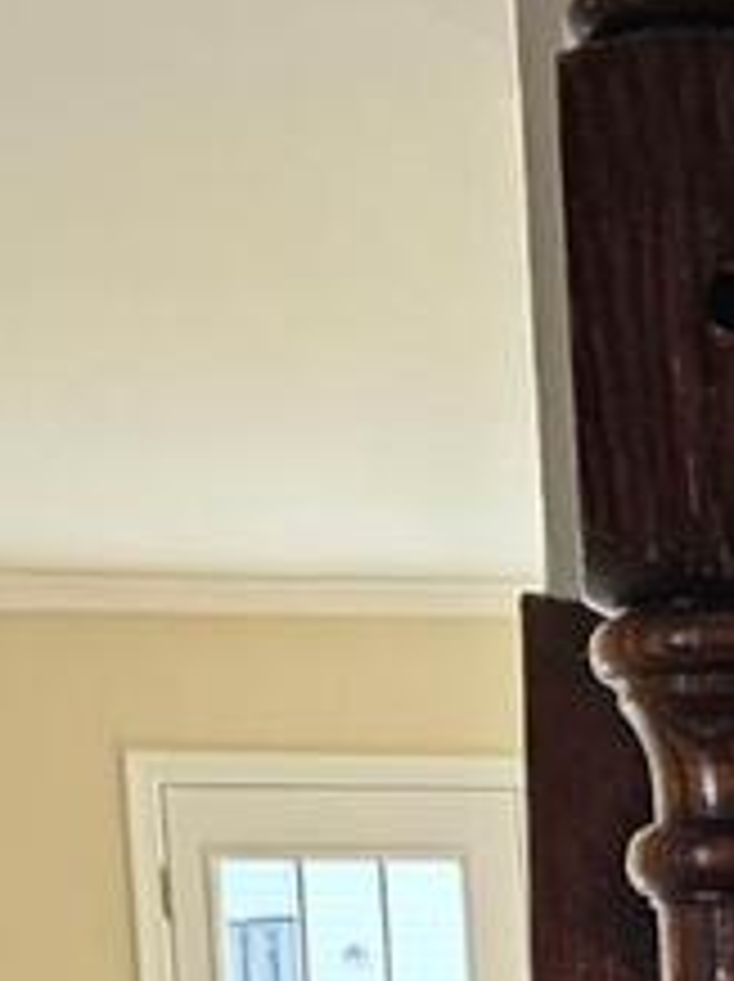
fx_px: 3229
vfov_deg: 15.6
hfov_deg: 12.1
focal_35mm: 114
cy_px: 1557
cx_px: 1243
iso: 320
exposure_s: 1/170
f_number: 1.7
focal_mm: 6.3
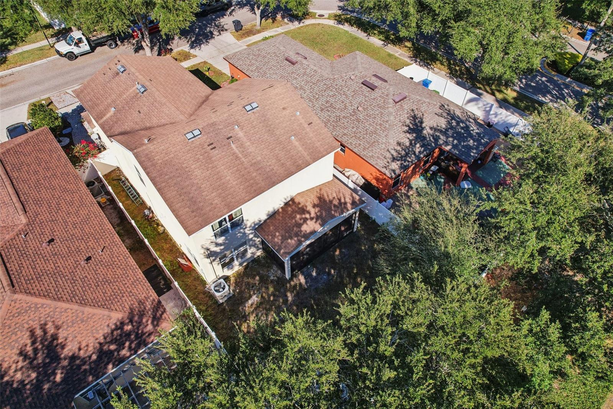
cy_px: 204
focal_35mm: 22
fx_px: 375
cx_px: 306
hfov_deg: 78.6
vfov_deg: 57.2
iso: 100
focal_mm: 8.4
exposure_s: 1/2000
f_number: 2.8
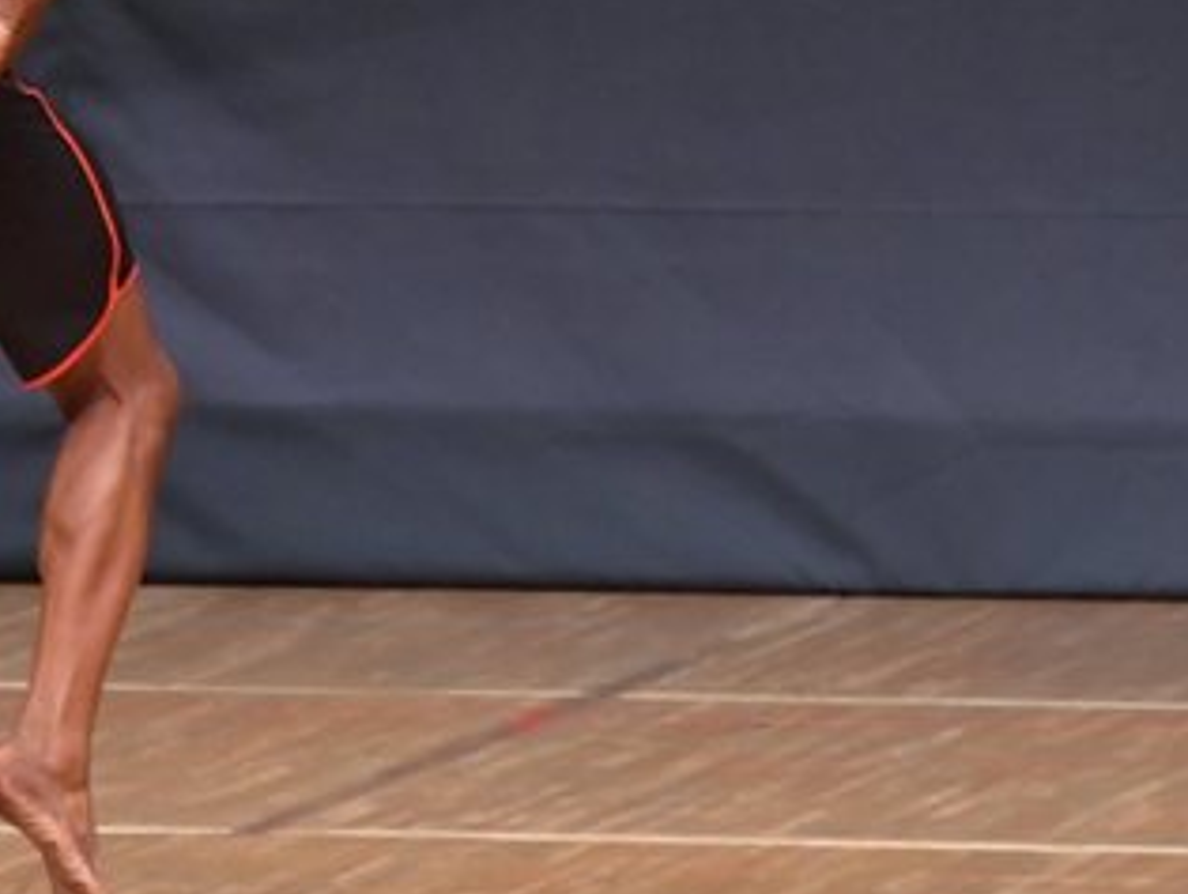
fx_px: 23123
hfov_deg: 2.9
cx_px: -111
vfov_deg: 2.2
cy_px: 106
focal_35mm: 673
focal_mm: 190
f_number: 5.6
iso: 6400
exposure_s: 1/400
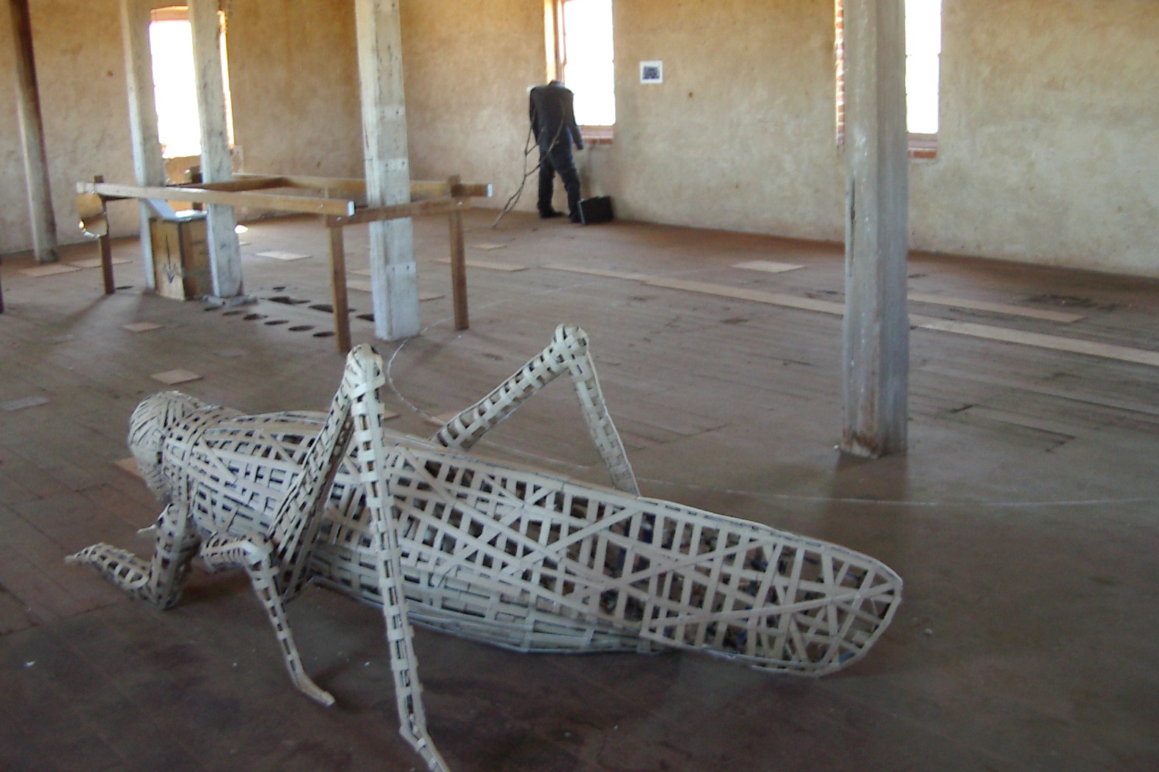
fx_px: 1288
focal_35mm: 40
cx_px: 576
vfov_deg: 33.4
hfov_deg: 48.5
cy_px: 365
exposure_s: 1/20
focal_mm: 5.8
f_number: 2.6
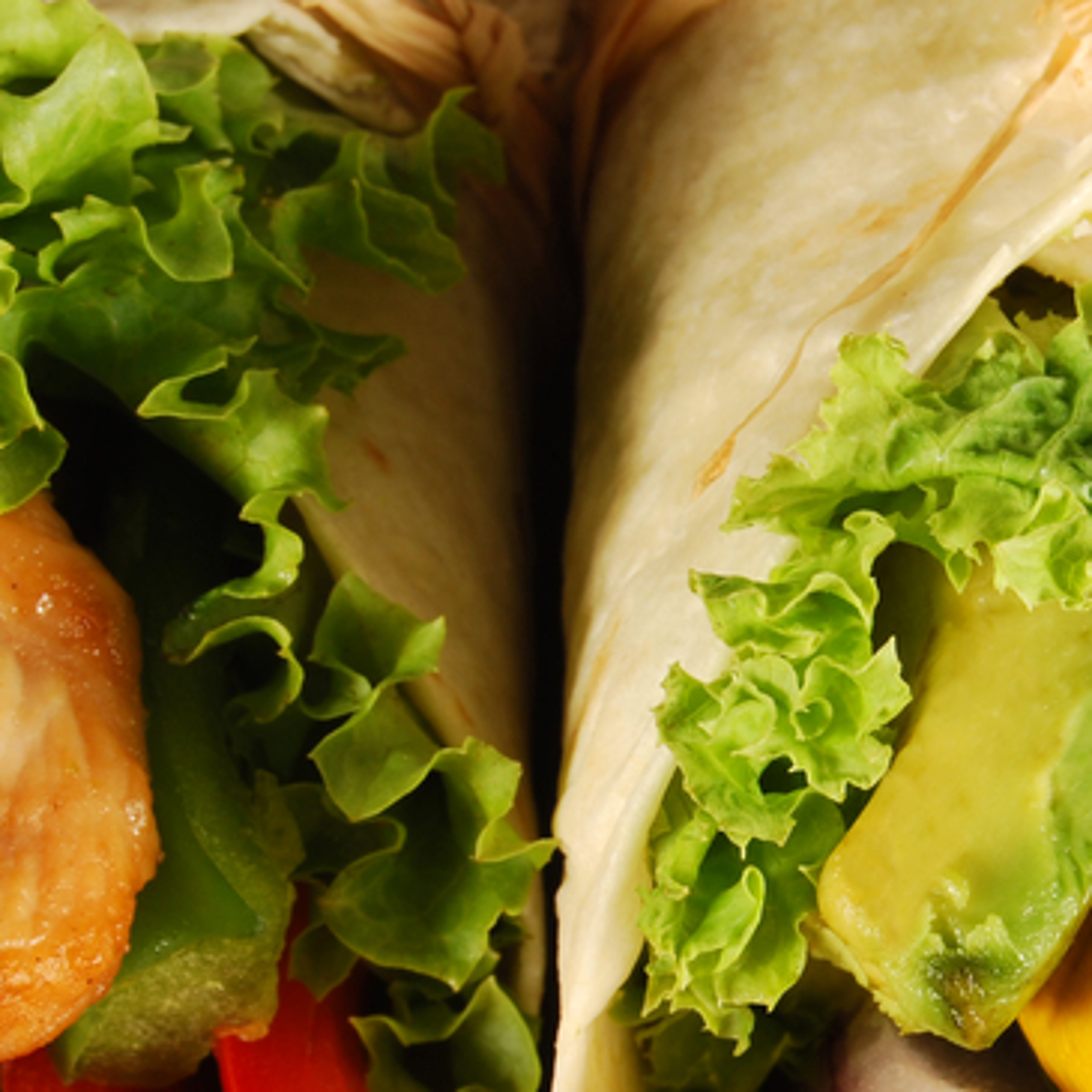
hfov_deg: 9.1
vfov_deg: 9.1
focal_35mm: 192
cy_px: 854
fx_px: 6858
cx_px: 1034
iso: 100
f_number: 16
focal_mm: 55
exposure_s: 1/125
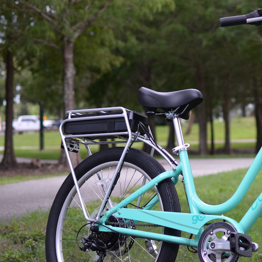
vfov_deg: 17.9
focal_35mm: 97
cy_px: 174
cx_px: 255
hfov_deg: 17.6
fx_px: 830
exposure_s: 1/800
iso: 100
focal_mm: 35
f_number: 1.8
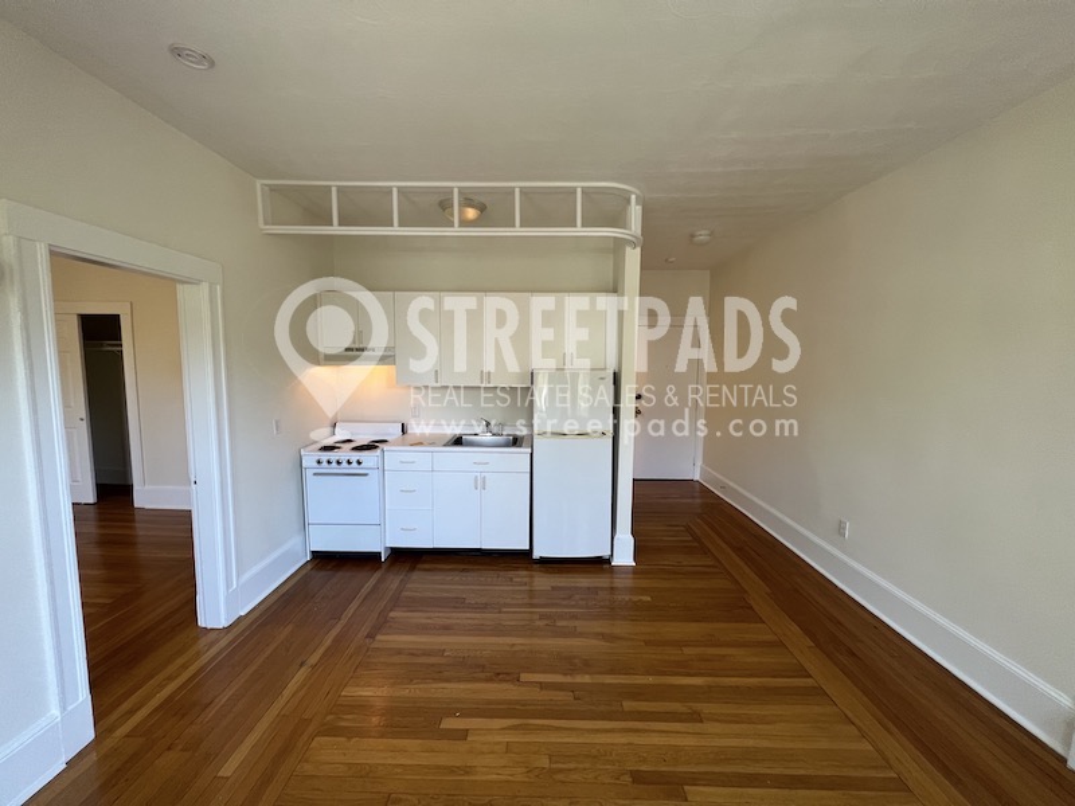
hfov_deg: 106.2
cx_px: 538
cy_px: 403
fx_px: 404
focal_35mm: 13
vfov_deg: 89.9
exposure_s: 1/120
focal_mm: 1.57
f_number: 1.8
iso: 200
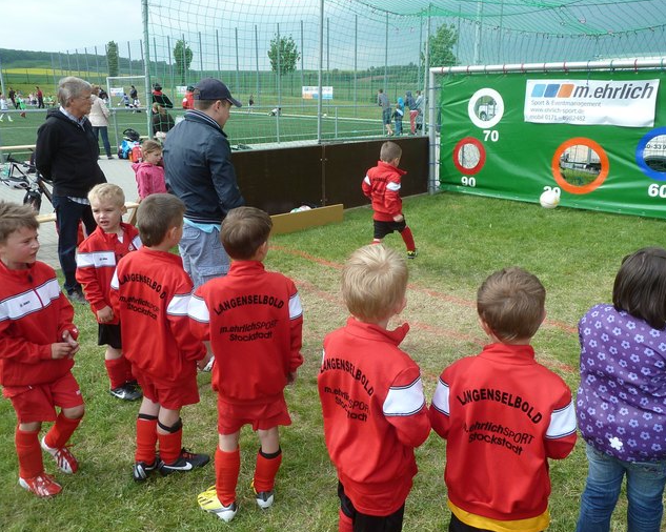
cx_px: 366
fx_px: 532
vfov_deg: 53.2
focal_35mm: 27
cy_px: 265
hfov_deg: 63.9
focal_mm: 4.1
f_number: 4
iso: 80
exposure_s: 1/250
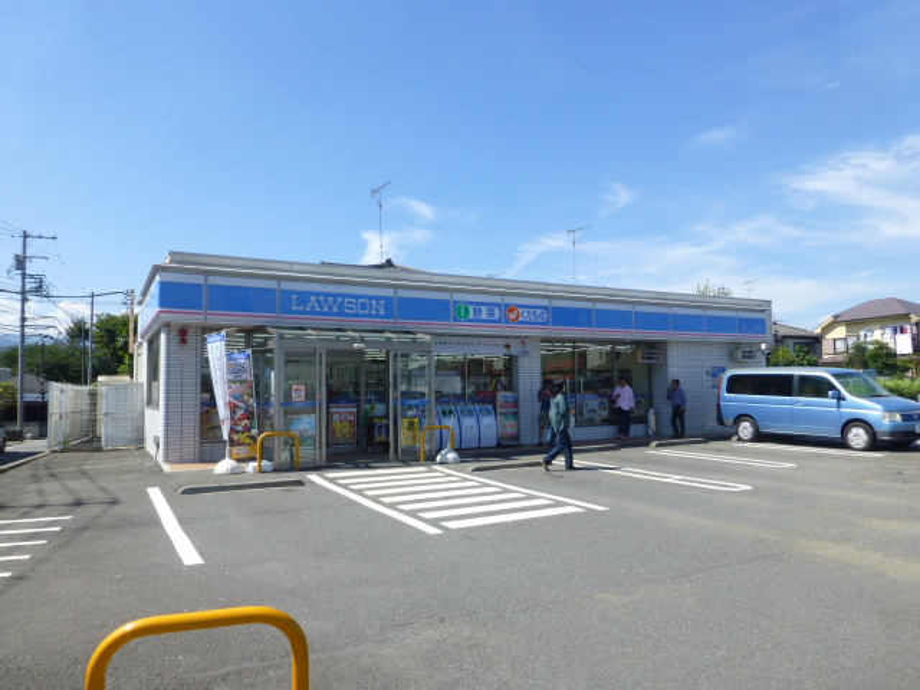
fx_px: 638
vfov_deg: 56.8
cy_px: 345
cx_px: 460
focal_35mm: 24
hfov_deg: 71.6
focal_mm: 4.3
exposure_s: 1/640
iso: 100
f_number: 4
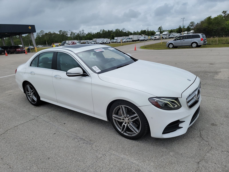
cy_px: 86
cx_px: 114
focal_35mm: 24
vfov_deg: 56.8
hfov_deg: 71.6
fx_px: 159
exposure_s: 1/1261
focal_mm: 6.7
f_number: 1.8
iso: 50
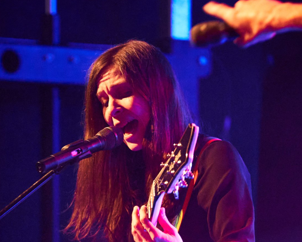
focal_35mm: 413
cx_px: 80
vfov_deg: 3.7
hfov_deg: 4.7
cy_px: 218
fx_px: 3691
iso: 12800
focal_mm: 189
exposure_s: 1/200
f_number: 2.8
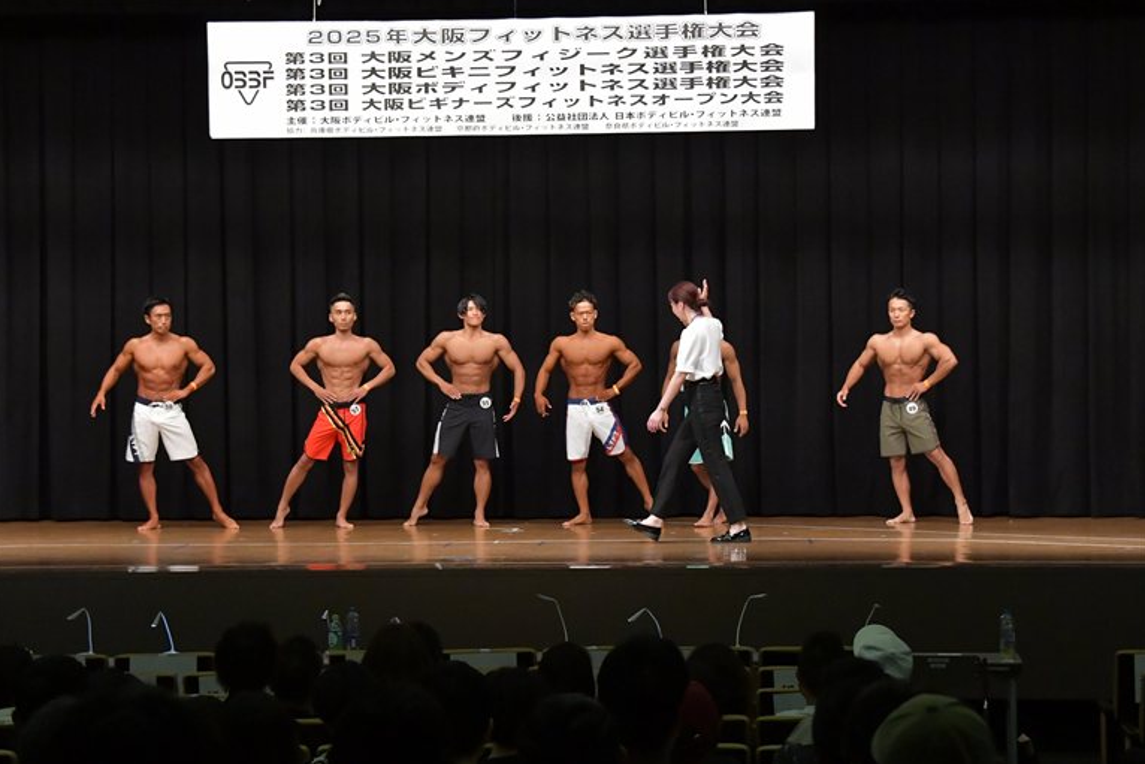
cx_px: 570
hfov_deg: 21.7
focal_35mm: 94
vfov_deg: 14.6
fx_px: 2990
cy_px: 381
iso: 6400
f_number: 5.6
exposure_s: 1/400
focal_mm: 62
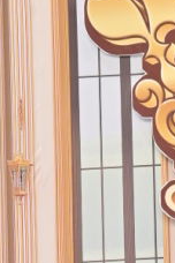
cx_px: 298
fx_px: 3828
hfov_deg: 2.6
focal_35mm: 525
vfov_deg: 3.9
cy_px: 362
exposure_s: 1/320
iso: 320
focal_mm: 78
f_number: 2.8
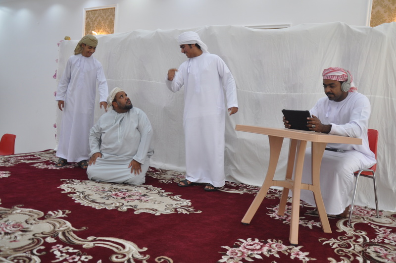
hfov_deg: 59.6
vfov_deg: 41.6
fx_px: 346
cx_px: 198
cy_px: 132
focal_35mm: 32
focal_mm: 21
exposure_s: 1/80
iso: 400
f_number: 4.5
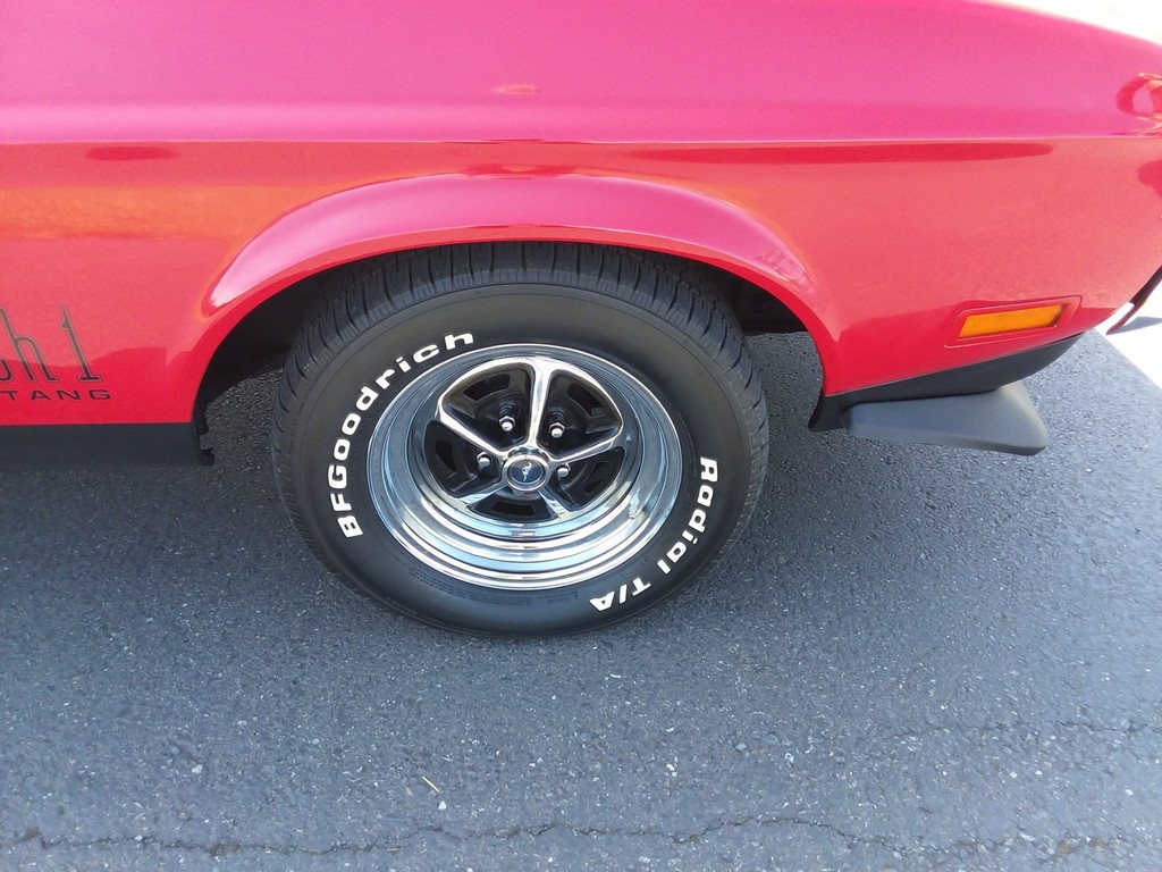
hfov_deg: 65.3
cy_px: 436
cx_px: 581
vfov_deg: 51.4
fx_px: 906
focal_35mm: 27
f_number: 1.9
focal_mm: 2.91
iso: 64
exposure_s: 1/120
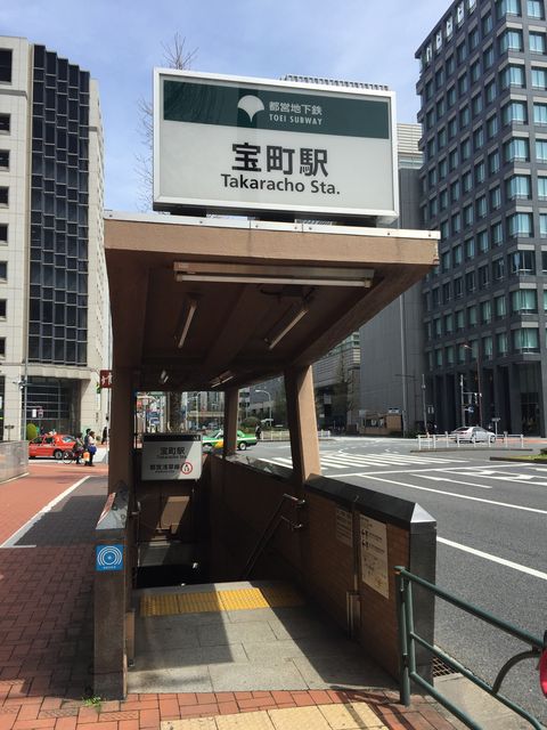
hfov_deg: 48.2
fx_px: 611
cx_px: 274
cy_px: 365
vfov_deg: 61.7
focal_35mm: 29
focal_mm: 4.15
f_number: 2.2
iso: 32
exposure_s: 1/1799
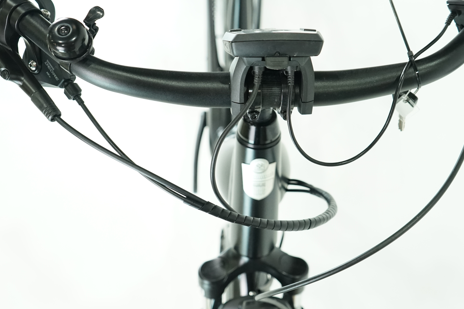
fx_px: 619
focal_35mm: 48
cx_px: 251
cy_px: 146
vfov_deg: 28.1
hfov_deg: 41.1
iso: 2000
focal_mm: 31
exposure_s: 1/200
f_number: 4
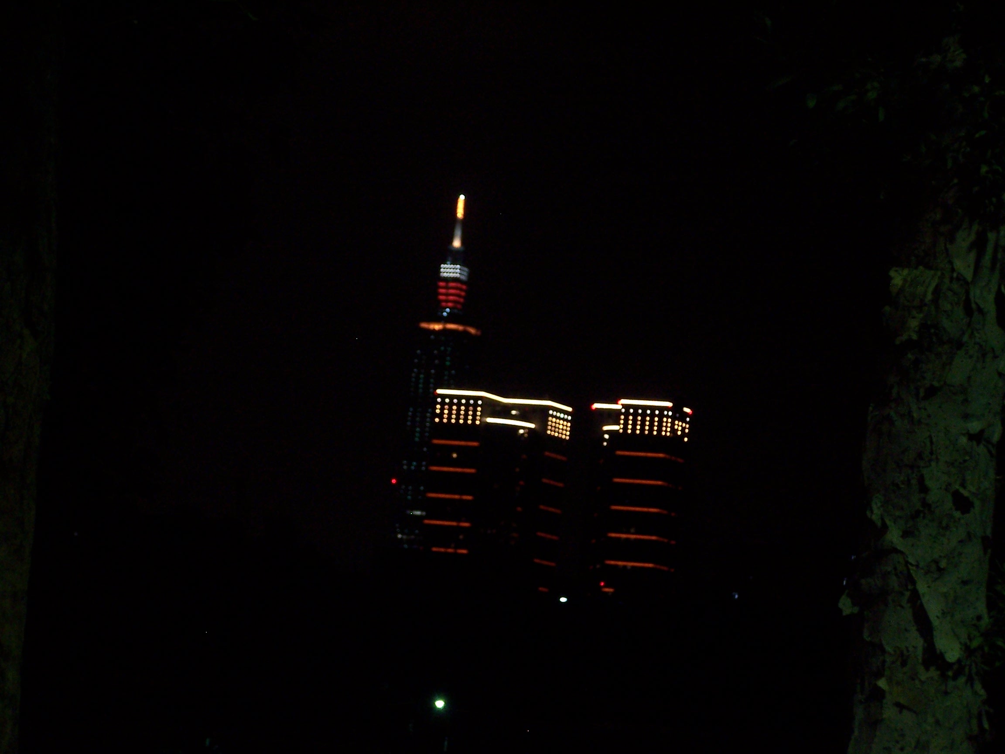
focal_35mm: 139
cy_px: 377
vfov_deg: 10.7
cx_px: 502
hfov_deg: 14.2
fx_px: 4036
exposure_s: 1/8
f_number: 3.2
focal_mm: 23.1
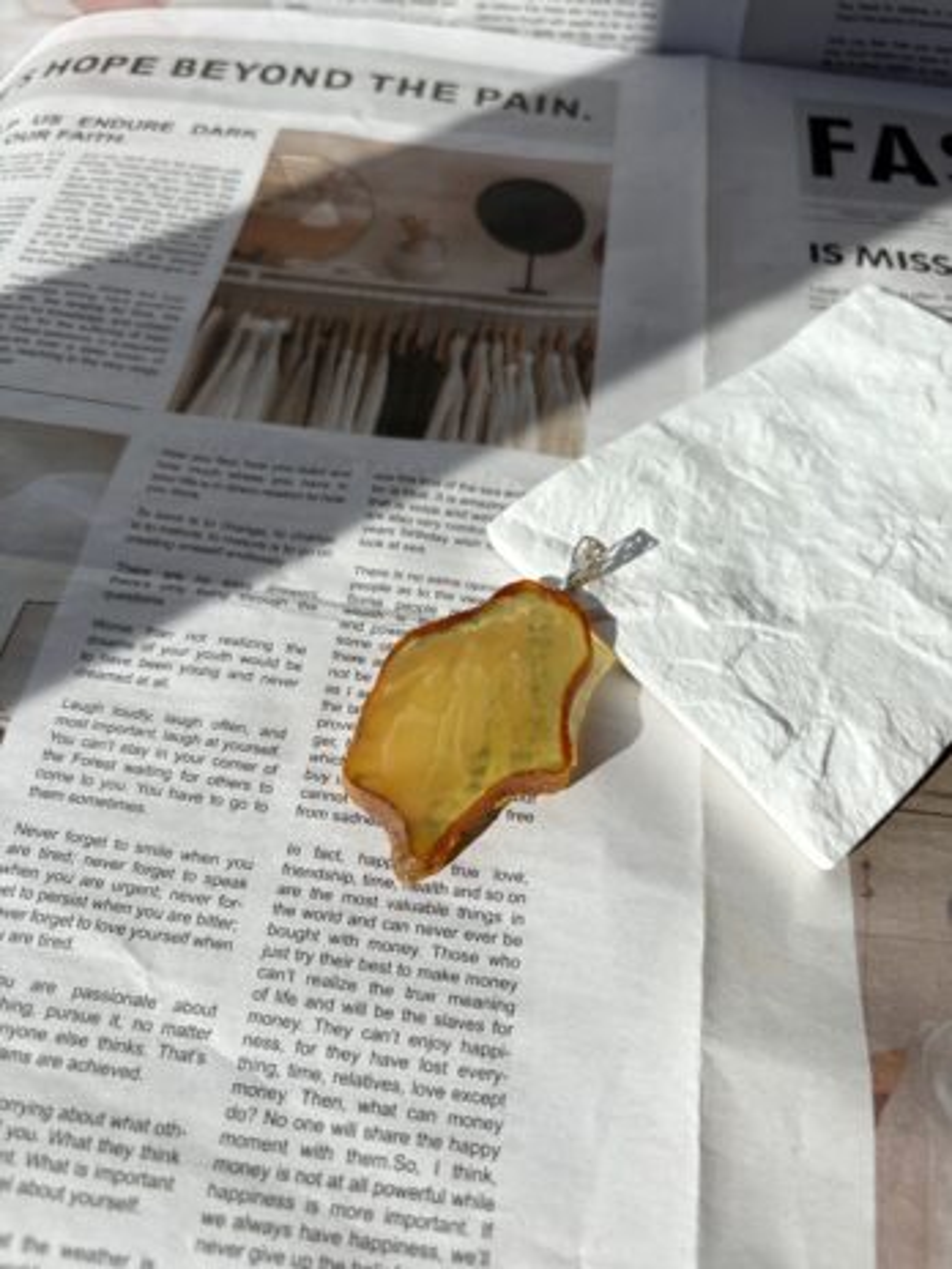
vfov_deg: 67.3
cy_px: 634
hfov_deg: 53.1
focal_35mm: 26
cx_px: 476
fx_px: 953
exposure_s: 1/5348
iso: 50
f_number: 1.6
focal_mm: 5.96
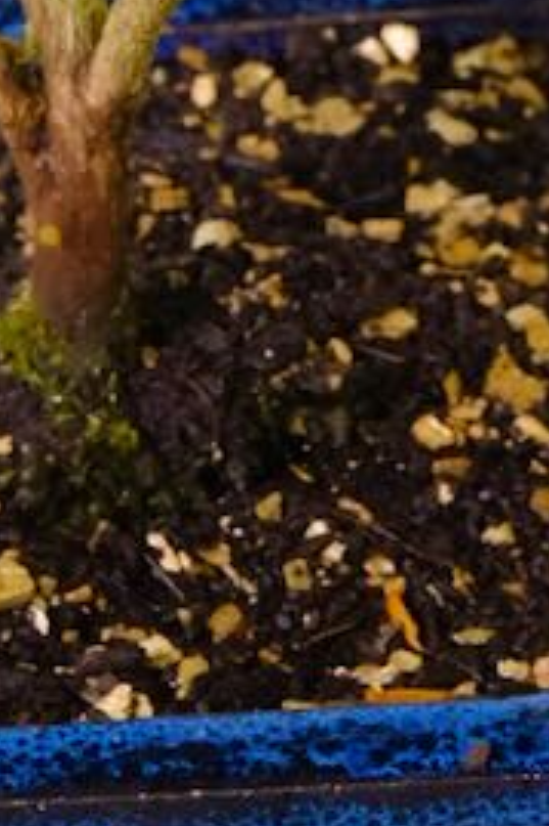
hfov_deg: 2.9
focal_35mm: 481
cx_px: 390
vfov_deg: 4.3
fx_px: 11016
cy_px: -467
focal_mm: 67.1
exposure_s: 1/30
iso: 1600
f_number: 8
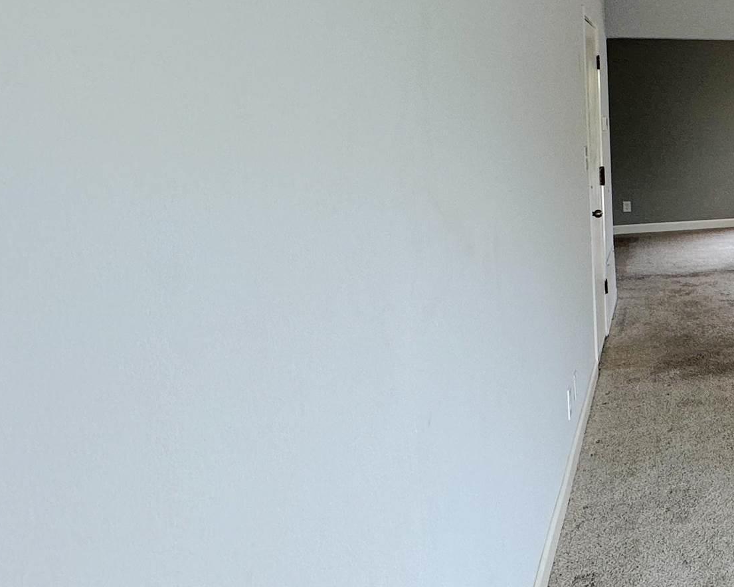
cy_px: 135
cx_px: 980
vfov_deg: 38.0
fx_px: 825
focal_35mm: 38
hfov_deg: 33.3
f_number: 2.2
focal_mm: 2.22
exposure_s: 1/120
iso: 160
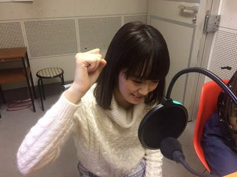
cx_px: 118
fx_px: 198
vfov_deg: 48.2
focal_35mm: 29
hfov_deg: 61.7
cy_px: 88
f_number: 2.2
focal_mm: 4.15
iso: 125
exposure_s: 1/33
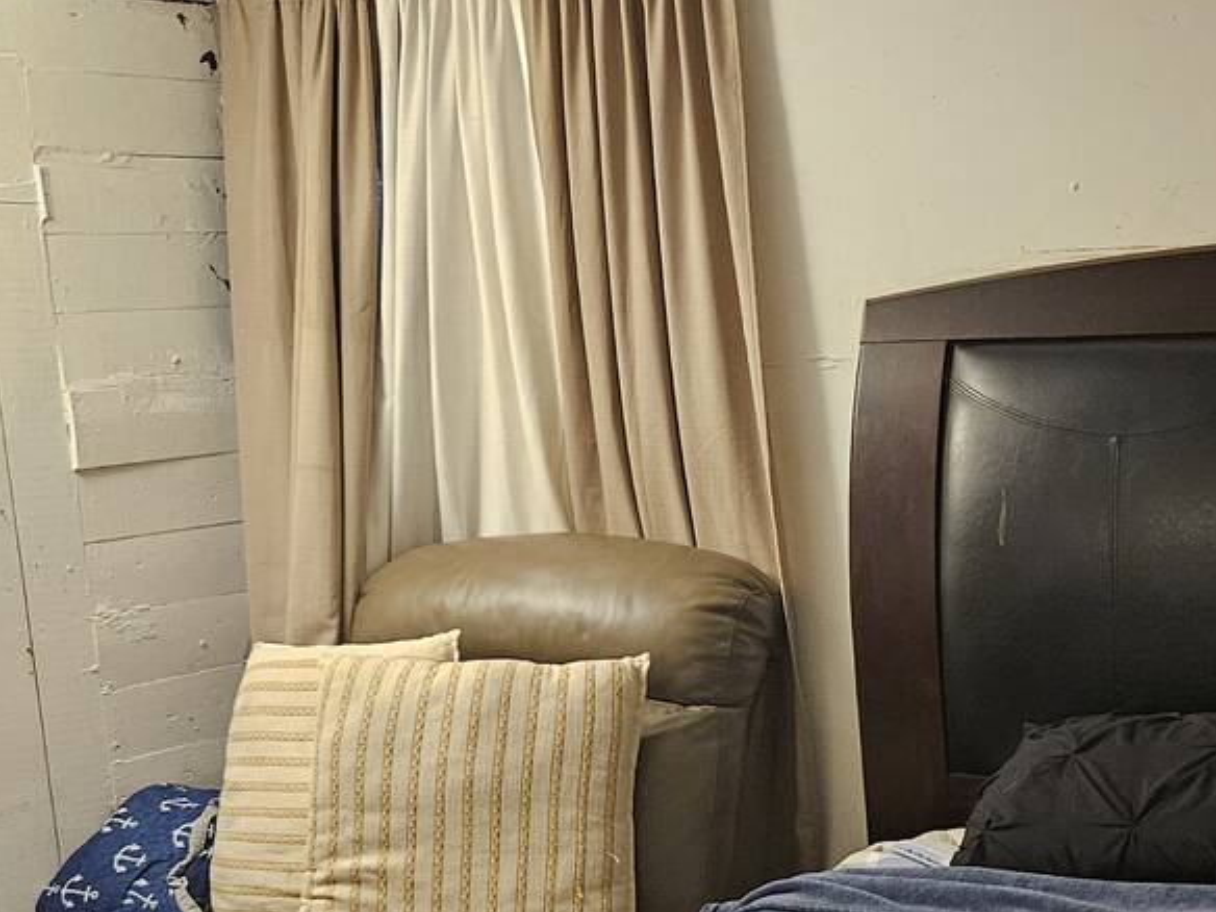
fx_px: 2213
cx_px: 949
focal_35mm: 63
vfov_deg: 22.8
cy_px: 795
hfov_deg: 30.1
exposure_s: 1/60
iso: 640
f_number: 1.8
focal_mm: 5.4
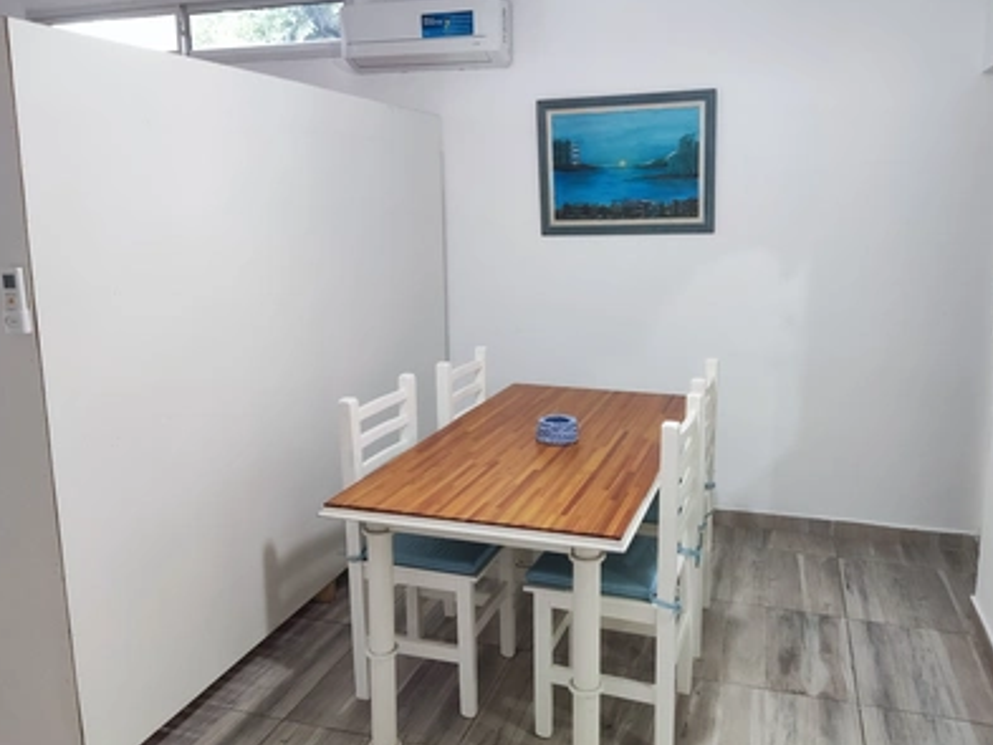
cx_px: 536
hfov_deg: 63.3
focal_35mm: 28
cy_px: 349
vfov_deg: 49.7
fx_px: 803
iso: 453
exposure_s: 1/50
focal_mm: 4.71
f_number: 1.79
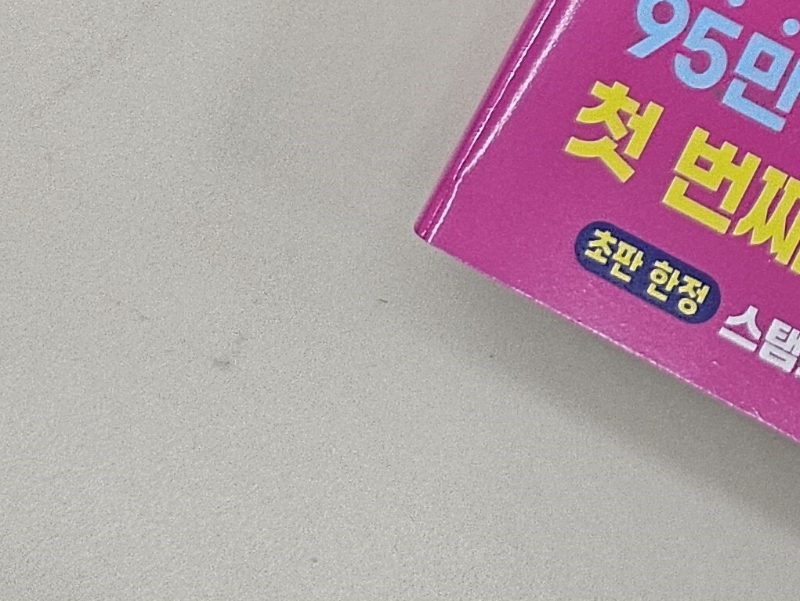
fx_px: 2173
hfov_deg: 17.1
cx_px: 1447
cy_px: -303
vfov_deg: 14.6
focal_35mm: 94
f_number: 1.8
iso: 100
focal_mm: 5
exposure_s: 1/120
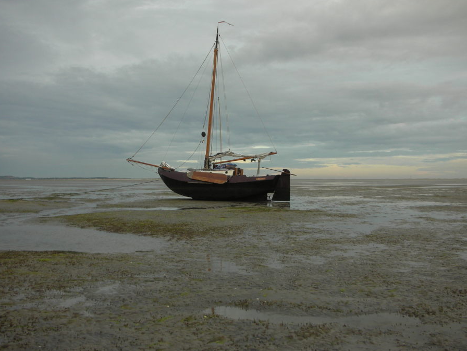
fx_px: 540
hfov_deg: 46.8
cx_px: 218
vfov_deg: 36.0
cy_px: 168
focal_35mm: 40
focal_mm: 5.8
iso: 50
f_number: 3
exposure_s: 1/127
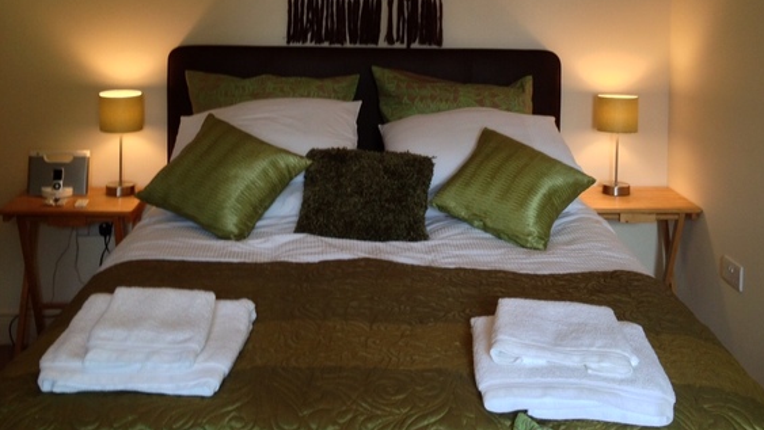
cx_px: 389
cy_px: 58
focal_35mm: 52
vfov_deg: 22.6
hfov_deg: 39.9
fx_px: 1054
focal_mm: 4.28
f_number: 2.4
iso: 64
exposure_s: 1/40
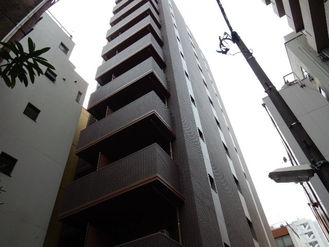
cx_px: 164
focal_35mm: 25
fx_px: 238
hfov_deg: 69.4
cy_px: 124
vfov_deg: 54.9
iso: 125
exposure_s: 1/400
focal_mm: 4.5
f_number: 3.7
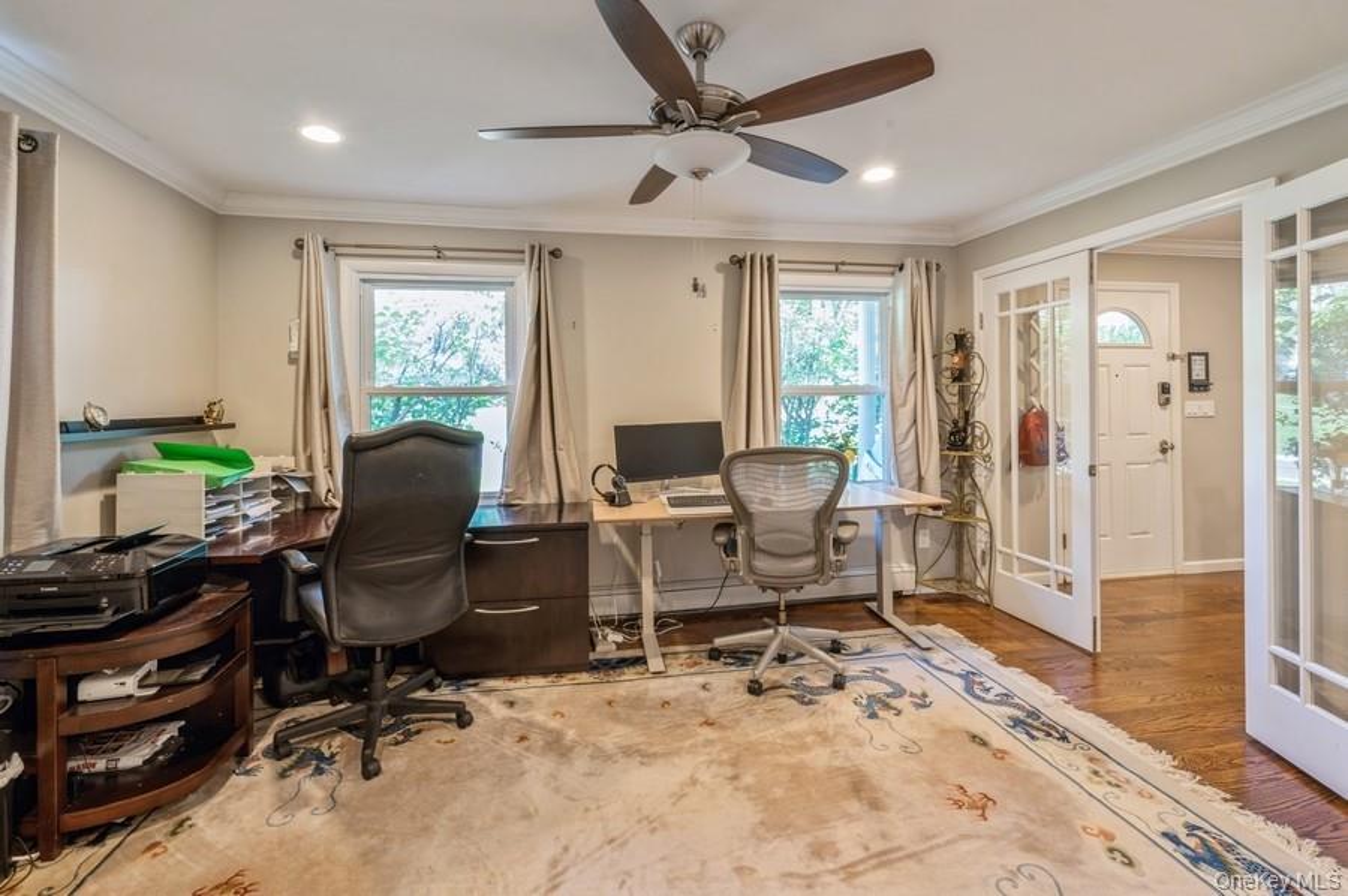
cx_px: 674
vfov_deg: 73.6
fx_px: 598
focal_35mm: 16
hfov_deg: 96.8
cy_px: 448
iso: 200
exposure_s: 1
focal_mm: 16
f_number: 11
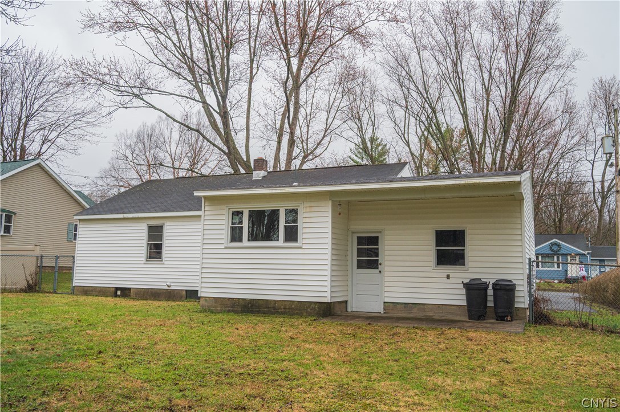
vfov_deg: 42.3
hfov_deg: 60.3
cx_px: 310
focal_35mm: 31
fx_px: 533
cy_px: 206
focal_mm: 31
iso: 1000
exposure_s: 1/1000
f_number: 9
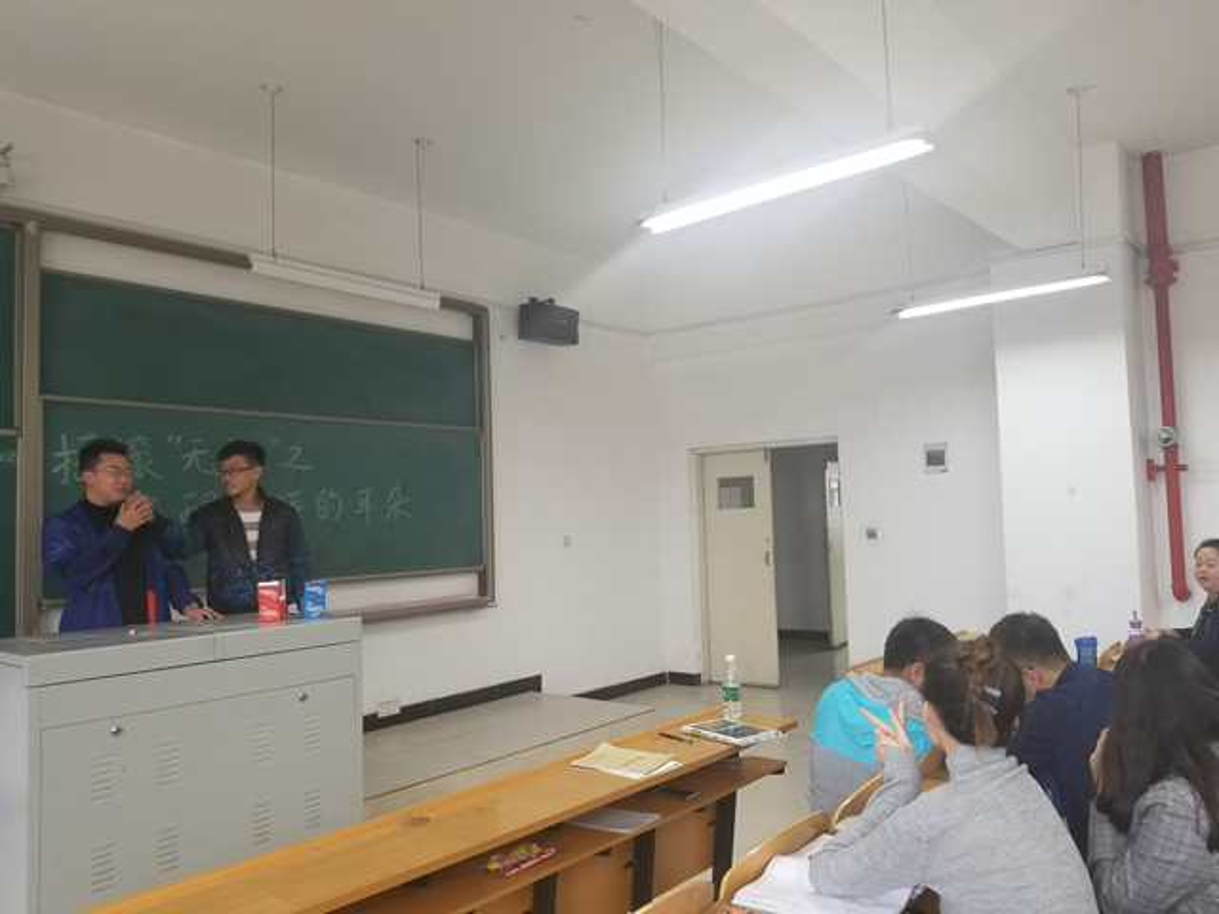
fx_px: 916
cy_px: 457
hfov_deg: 67.3
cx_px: 610
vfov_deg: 53.1
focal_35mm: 26
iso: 125
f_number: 1.7
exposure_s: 1/50
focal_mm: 4.25
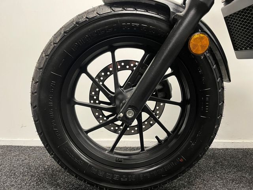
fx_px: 190
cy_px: 95
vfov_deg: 53.1
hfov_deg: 67.3
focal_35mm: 26
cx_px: 126
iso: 250
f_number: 1.6
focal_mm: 5.1
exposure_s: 1/50
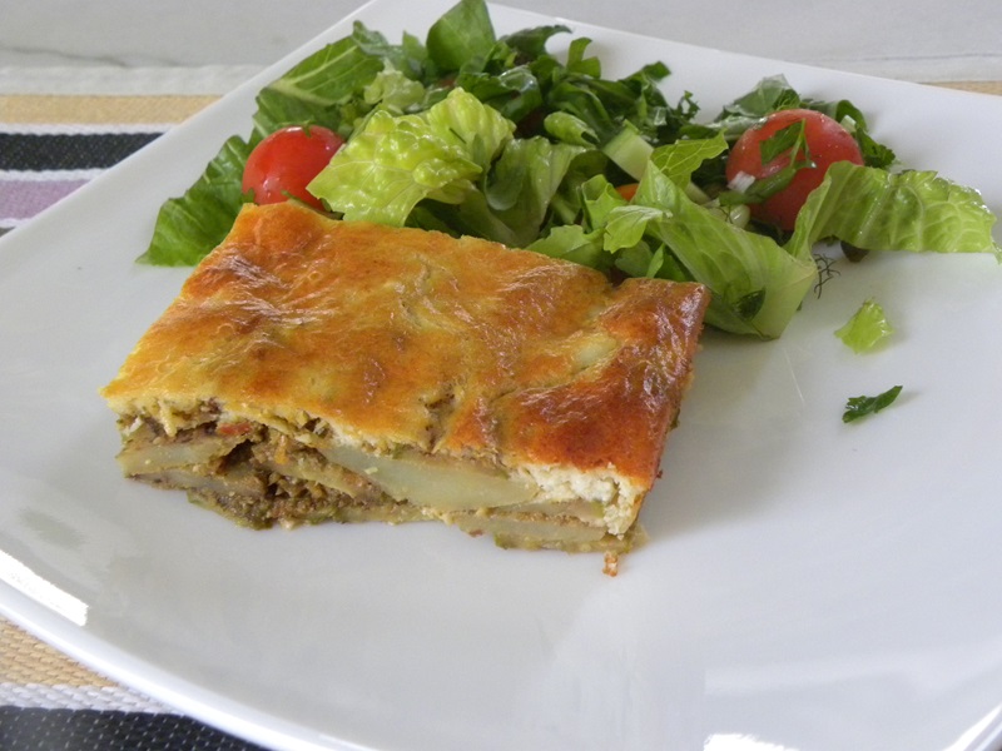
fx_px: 1505
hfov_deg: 36.8
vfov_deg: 28.0
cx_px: 501
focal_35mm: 52
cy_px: 376
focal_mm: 9.2
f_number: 3.5
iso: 400
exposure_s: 1/62.4
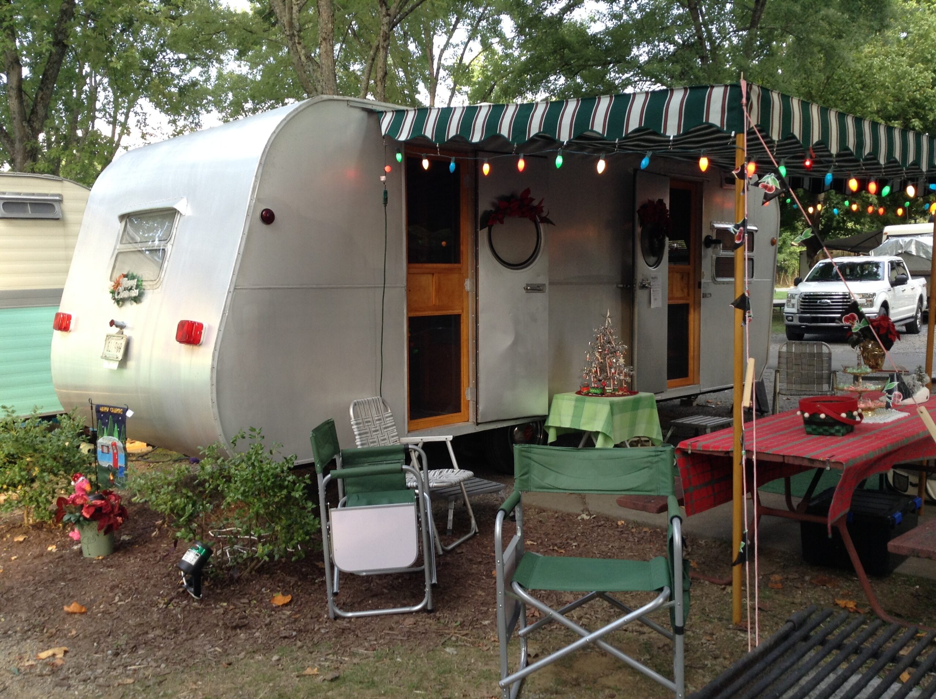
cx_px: 468
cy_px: 350
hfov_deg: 55.4
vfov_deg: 42.8
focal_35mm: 33
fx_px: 891
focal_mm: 3.3
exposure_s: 1/40
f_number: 2.4
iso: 32
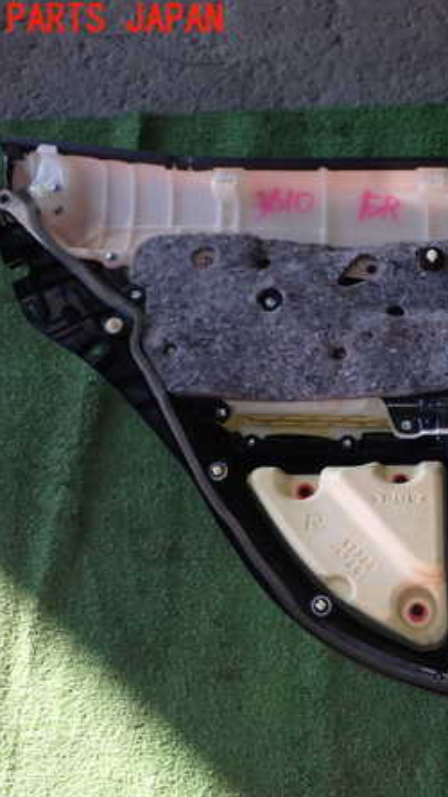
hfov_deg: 24.4
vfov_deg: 43.7
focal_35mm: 47
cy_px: 401
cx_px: 435
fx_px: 994
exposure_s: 1/30
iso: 125
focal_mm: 5.79
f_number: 7.1
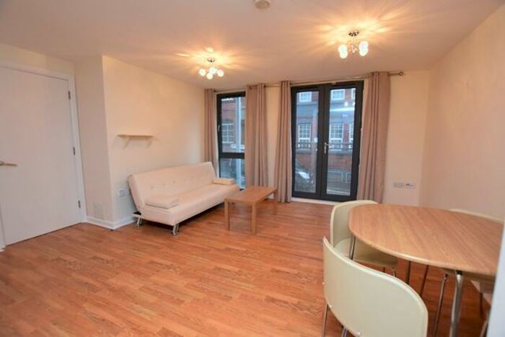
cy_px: 168
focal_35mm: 15
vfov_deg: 77.4
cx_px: 252
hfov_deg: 100.4
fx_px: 210
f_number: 5
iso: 800
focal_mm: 10
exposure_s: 1/100
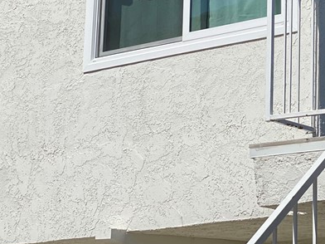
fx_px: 1277
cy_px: -15
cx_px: 389
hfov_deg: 14.1
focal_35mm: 136
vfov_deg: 10.8
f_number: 2
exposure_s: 1/3425
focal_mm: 6
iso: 20
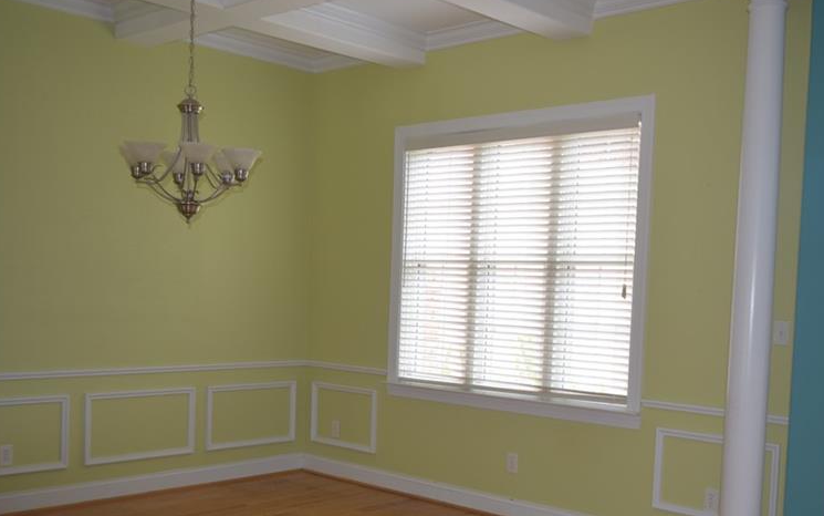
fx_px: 943
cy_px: 345
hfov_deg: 47.1
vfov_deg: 30.3
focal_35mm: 42
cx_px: 447
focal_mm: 20
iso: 320
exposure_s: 1/60
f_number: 3.5
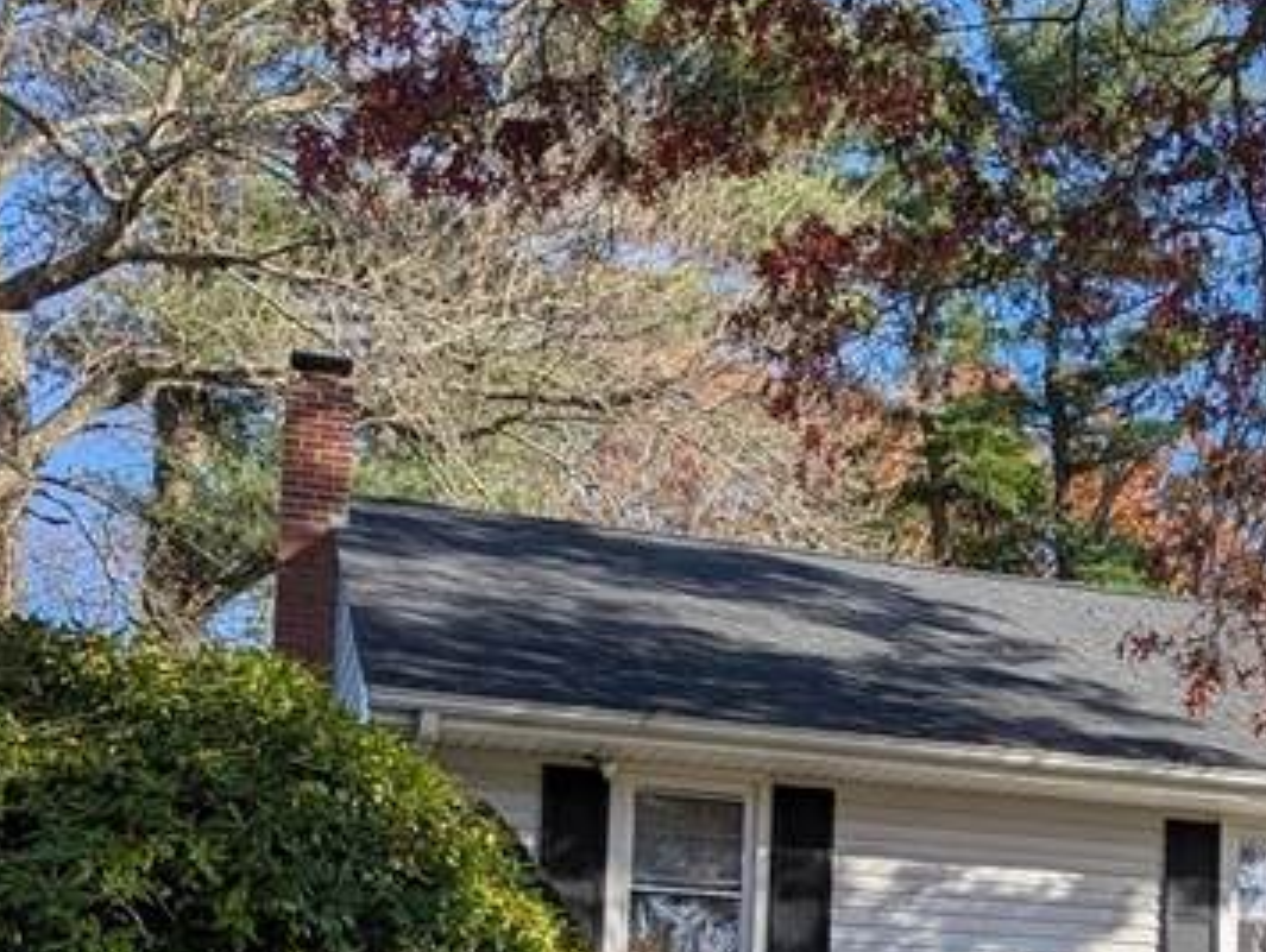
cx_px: 1220
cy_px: 977
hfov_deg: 26.8
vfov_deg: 20.6
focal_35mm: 69
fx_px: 2526
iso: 41
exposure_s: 1/1664
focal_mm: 6.81
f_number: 1.85
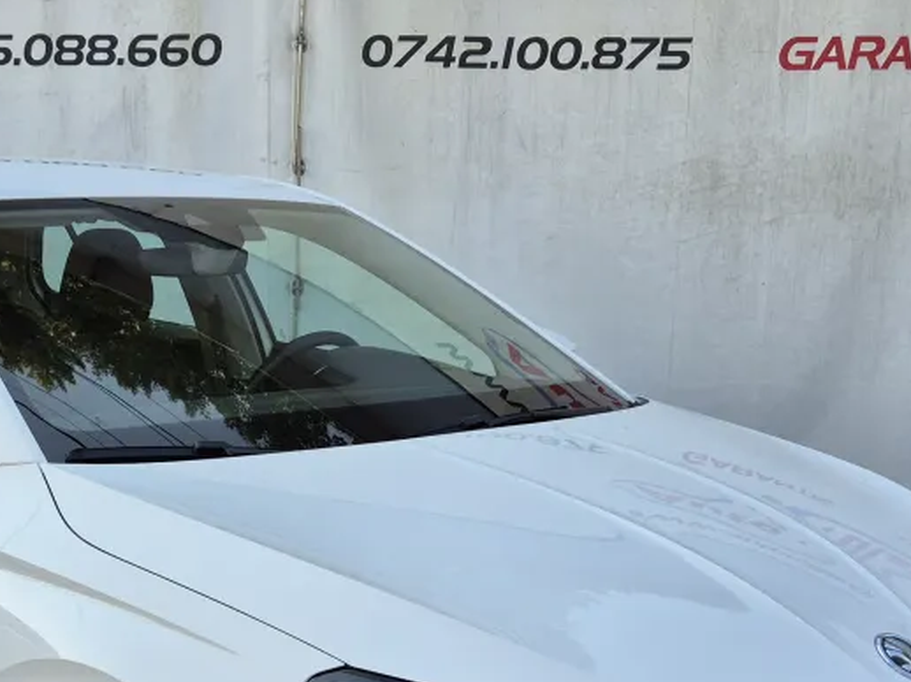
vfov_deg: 22.7
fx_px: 1684
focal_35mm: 64
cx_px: 283
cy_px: 526
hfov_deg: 30.0
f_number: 1.8
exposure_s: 1/632
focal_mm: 5.4
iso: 25
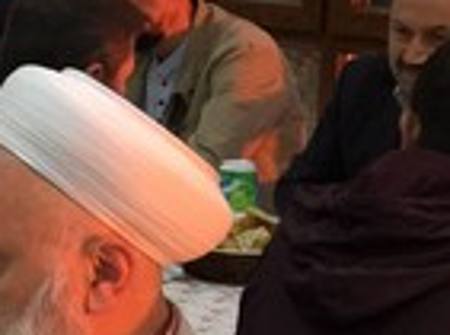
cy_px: 236
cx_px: -597
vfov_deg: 10.7
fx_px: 1789
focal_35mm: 138
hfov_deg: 11.9
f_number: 2.2
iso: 64
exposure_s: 1/17
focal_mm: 4.15
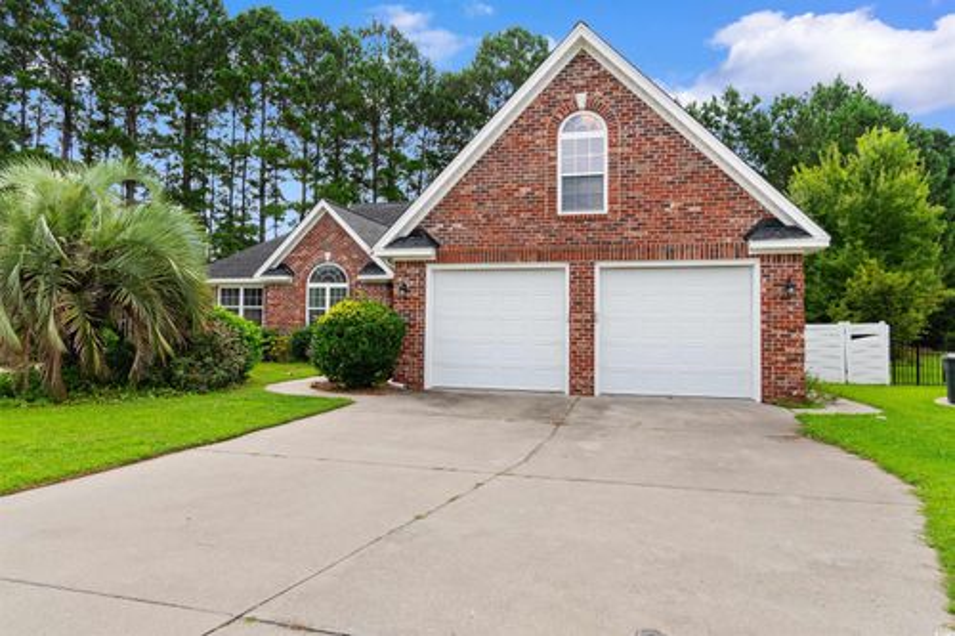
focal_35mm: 22
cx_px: 478
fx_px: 583
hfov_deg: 78.6
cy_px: 318
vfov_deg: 57.2
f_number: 5.3
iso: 100
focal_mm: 15
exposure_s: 1/125
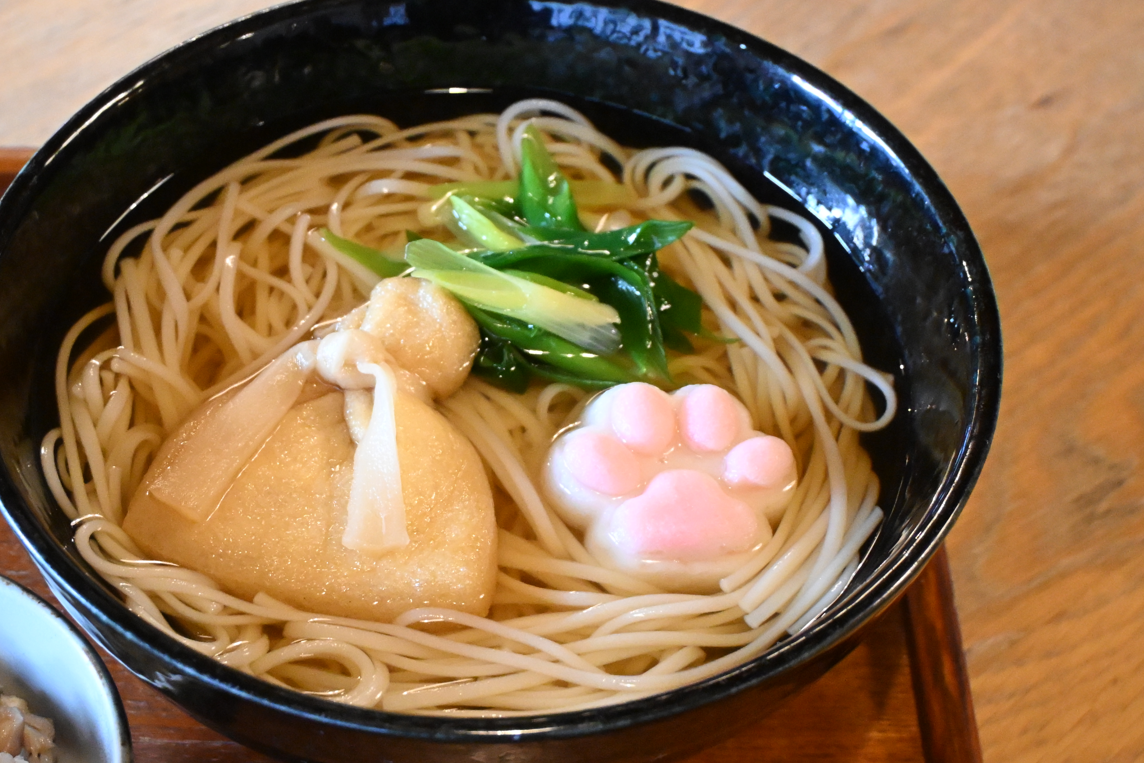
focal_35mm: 76
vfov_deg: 17.9
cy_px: 533
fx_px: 2415
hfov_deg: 26.4
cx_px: 334
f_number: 5
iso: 6400
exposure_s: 1/125
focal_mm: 34
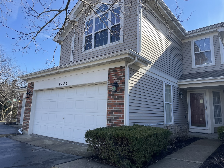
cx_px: 112
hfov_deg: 67.3
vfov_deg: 53.1
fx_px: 168
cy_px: 84
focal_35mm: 26
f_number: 1.6
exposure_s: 1/1304
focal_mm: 4.2
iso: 32
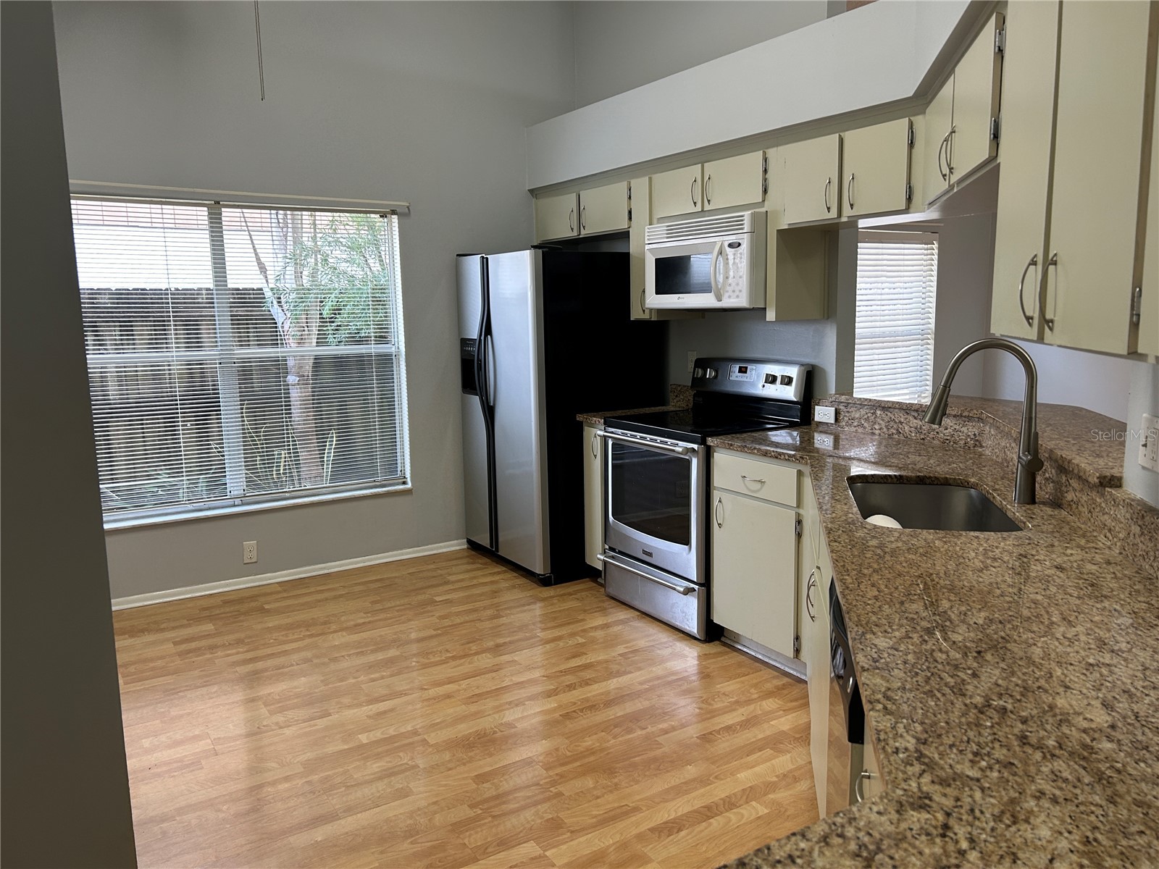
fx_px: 871
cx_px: 580
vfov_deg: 53.1
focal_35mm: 26
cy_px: 434
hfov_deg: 67.3
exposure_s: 1/60
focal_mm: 5.7
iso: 80
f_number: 1.5
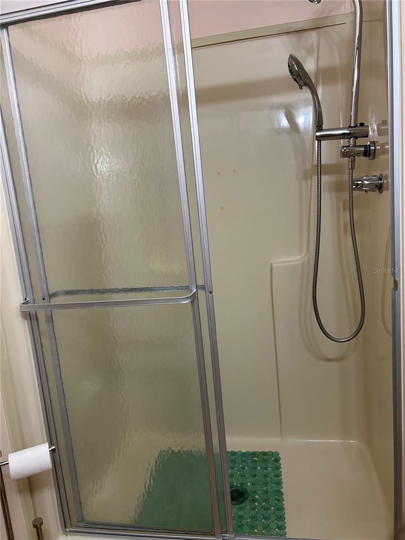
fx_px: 406
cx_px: 202
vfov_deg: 67.3
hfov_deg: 53.1
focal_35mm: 26
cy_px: 270
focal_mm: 5.7
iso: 100
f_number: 1.5
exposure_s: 1/120
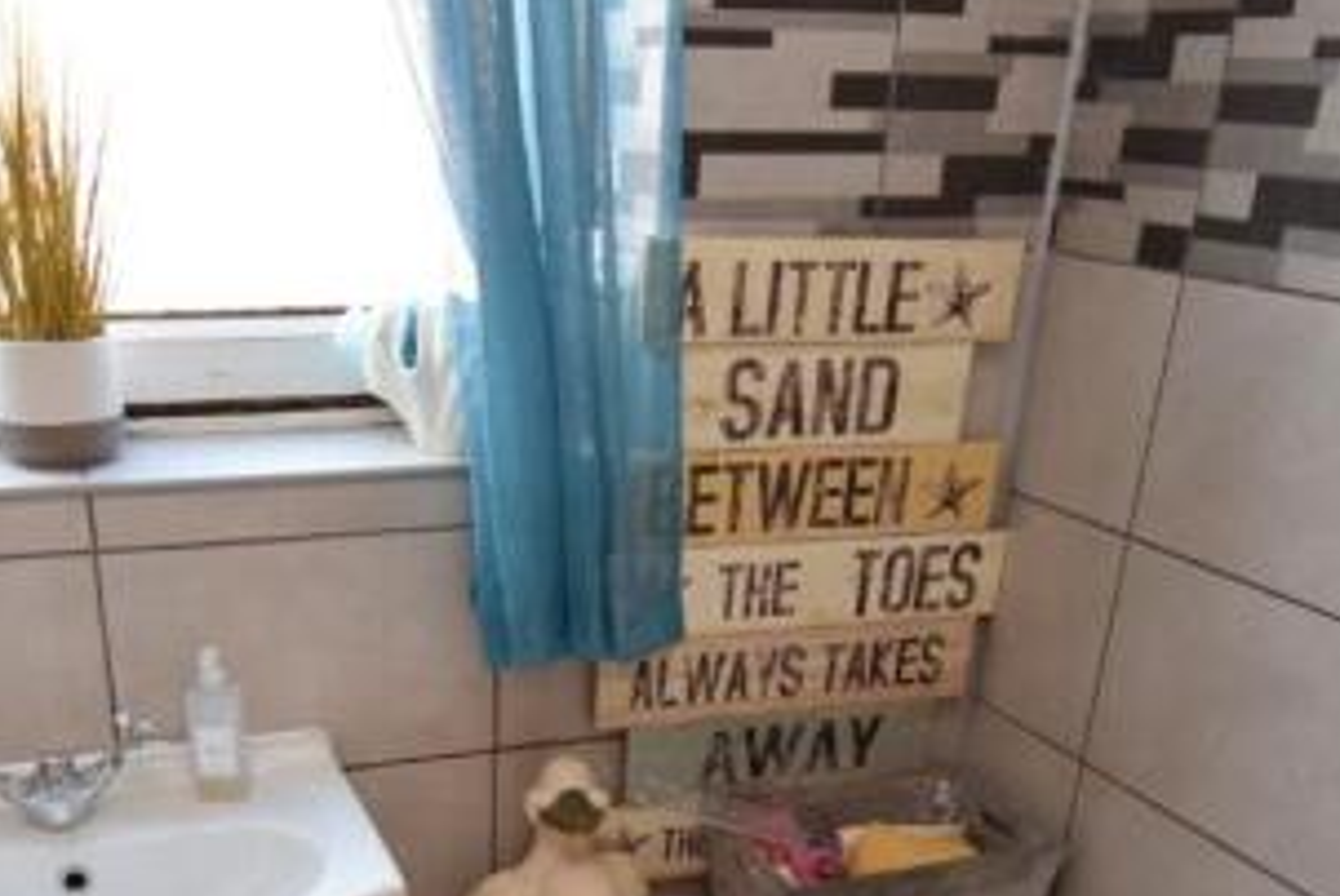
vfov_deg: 31.8
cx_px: 519
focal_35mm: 39
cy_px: 885
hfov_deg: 49.1
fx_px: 1453
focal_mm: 12
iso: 500
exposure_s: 1/60
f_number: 4
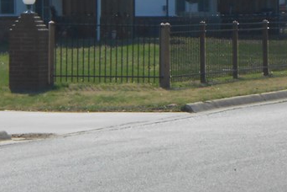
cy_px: 24
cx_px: 65
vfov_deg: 4.7
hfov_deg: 7.1
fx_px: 2312
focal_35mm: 290
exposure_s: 1/800
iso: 80
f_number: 4.6
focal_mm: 16.5
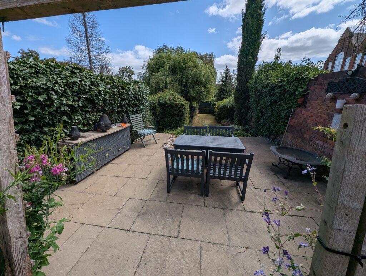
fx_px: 138
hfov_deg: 106.1
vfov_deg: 90.1
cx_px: 183
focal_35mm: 13
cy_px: 138
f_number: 2.2
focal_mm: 1.95
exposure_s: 1/2611
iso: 45
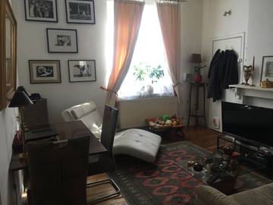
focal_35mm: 29
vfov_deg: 48.2
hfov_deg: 61.7
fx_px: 229
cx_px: 136
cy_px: 102
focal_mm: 4.15
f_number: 2.2
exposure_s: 1/33
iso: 40
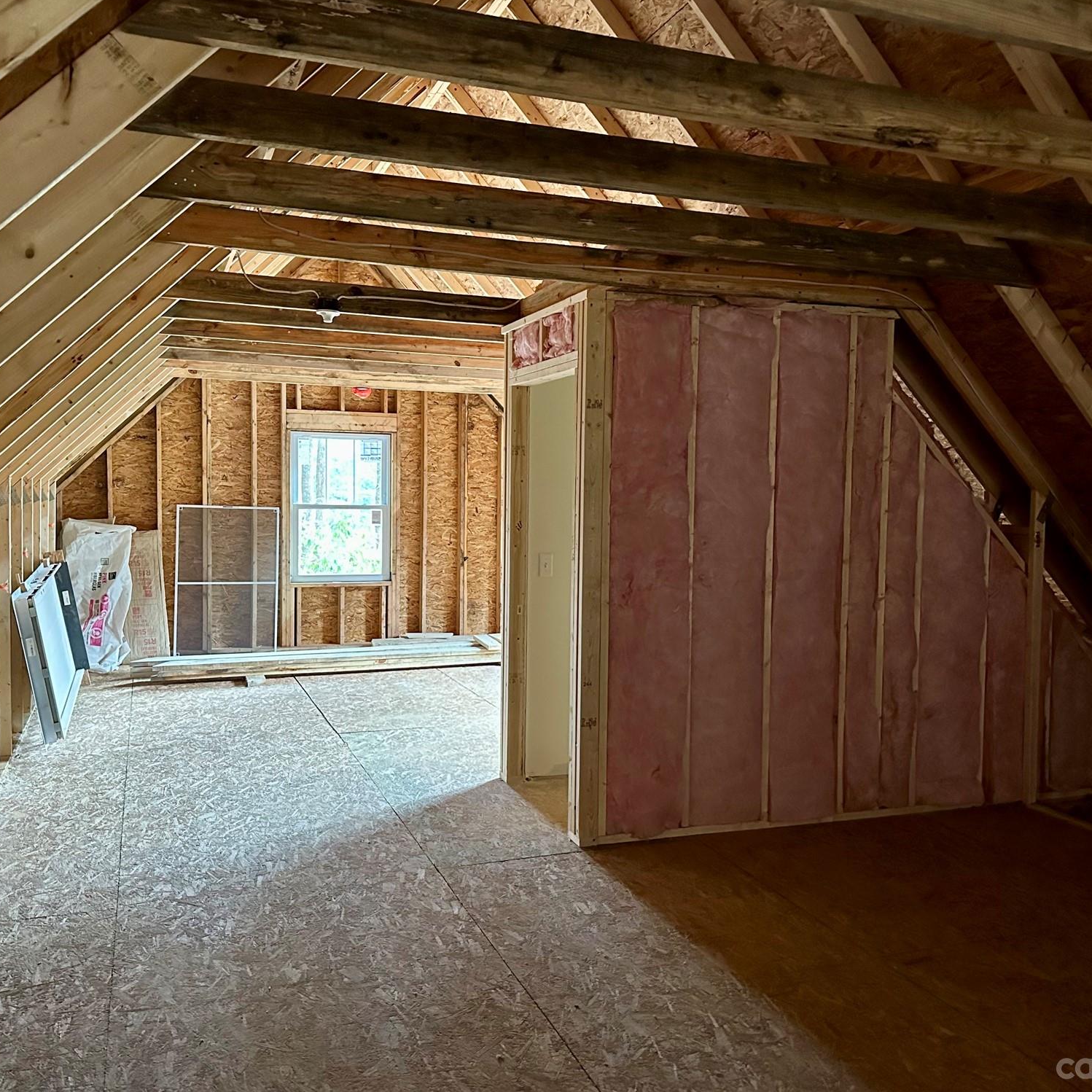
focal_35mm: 29
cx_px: 526
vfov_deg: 55.6
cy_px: 545
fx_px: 1035
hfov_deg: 55.6
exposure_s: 1/50
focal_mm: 6.86
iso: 1000
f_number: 1.78
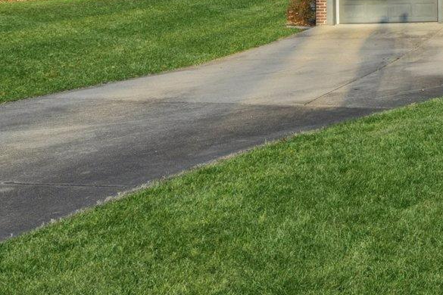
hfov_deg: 29.0
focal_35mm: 49
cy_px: -145
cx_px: 630
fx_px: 603
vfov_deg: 22.6
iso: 100
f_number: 8
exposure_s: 1/80
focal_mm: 14
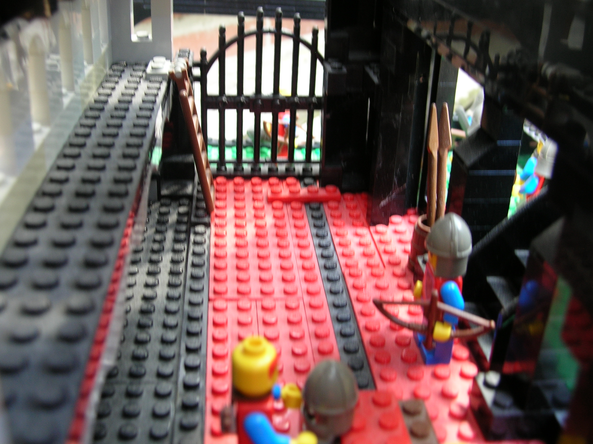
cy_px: 222
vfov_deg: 34.3
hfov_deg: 44.8
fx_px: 719
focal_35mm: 42
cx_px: 296
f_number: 2.8
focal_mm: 6.9
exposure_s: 1/10
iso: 50
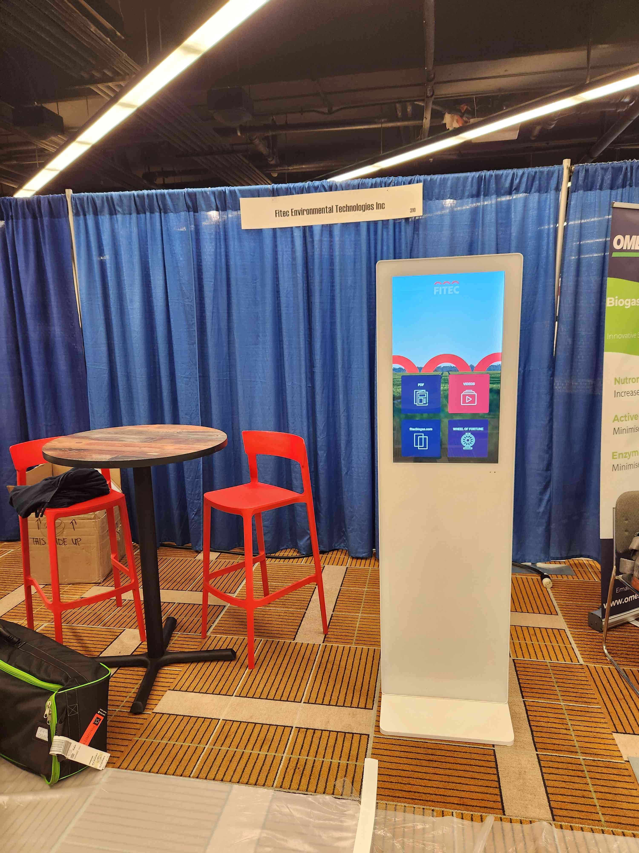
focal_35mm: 23
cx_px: 320
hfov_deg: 58.9
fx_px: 566
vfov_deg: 73.9
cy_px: 426
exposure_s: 1/120
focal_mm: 5.4
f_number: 1.8
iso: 250
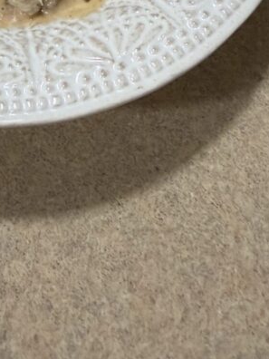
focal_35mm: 62
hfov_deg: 22.7
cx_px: -1
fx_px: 642
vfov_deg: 26.6
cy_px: -103
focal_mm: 2.22
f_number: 2.2
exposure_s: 1/120
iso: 200
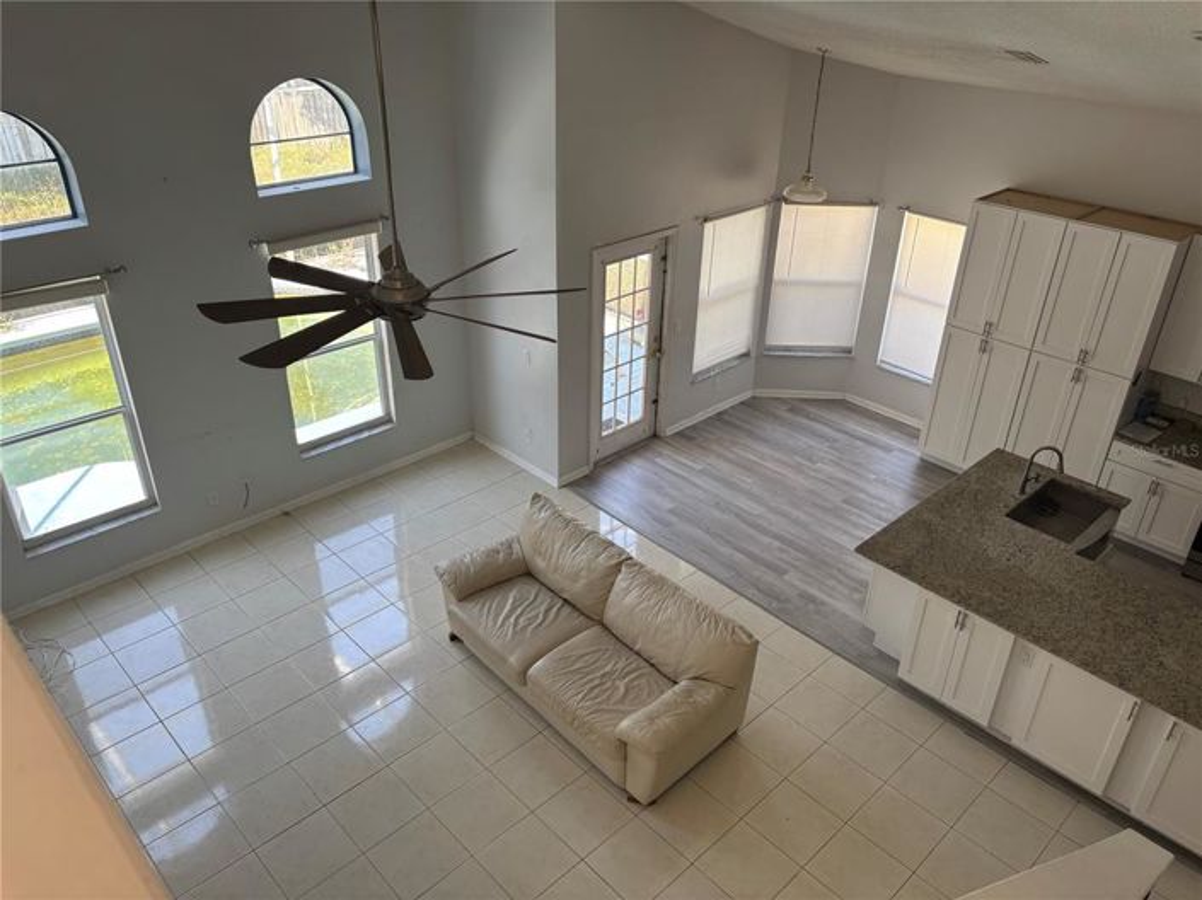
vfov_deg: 53.0
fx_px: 902
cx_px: 601
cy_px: 450
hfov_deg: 67.3
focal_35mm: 26
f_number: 1.6
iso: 80
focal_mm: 5.96
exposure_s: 1/121
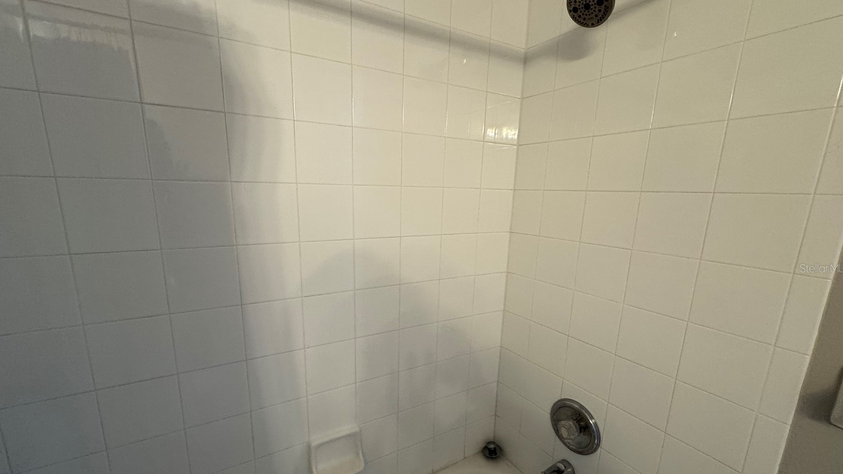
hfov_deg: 99.3
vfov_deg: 66.8
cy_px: 268
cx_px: 410
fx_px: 358
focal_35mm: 16
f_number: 2.2
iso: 200
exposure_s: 1/60
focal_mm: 2.22
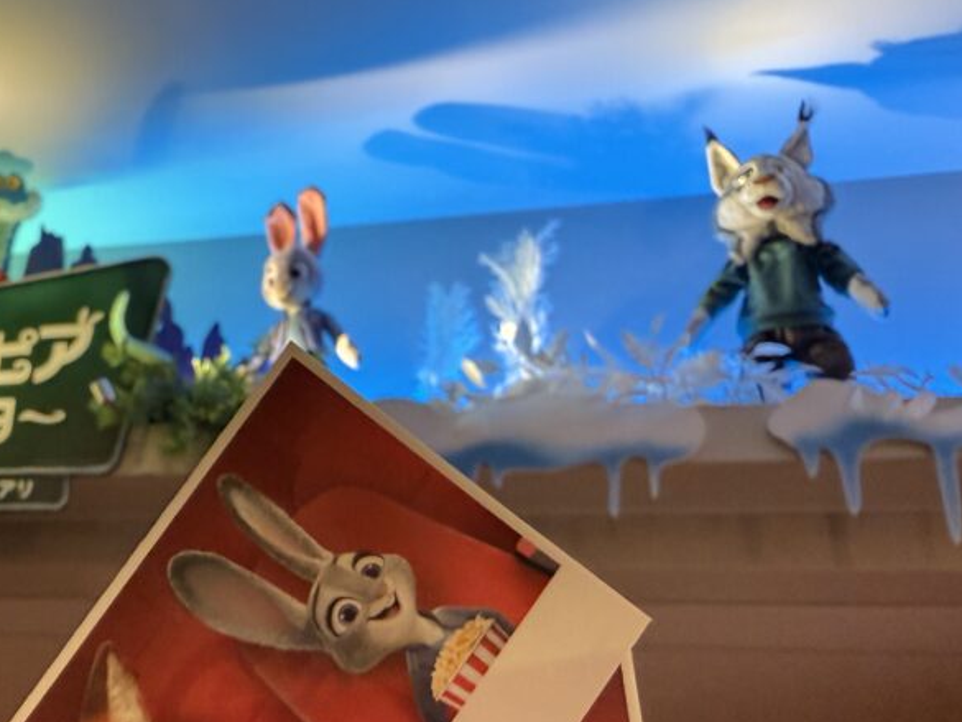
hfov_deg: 43.5
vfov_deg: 33.4
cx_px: 252
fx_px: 1167
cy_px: 571
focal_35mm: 42
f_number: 2.2
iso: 320
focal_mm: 2.22
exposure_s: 1/50
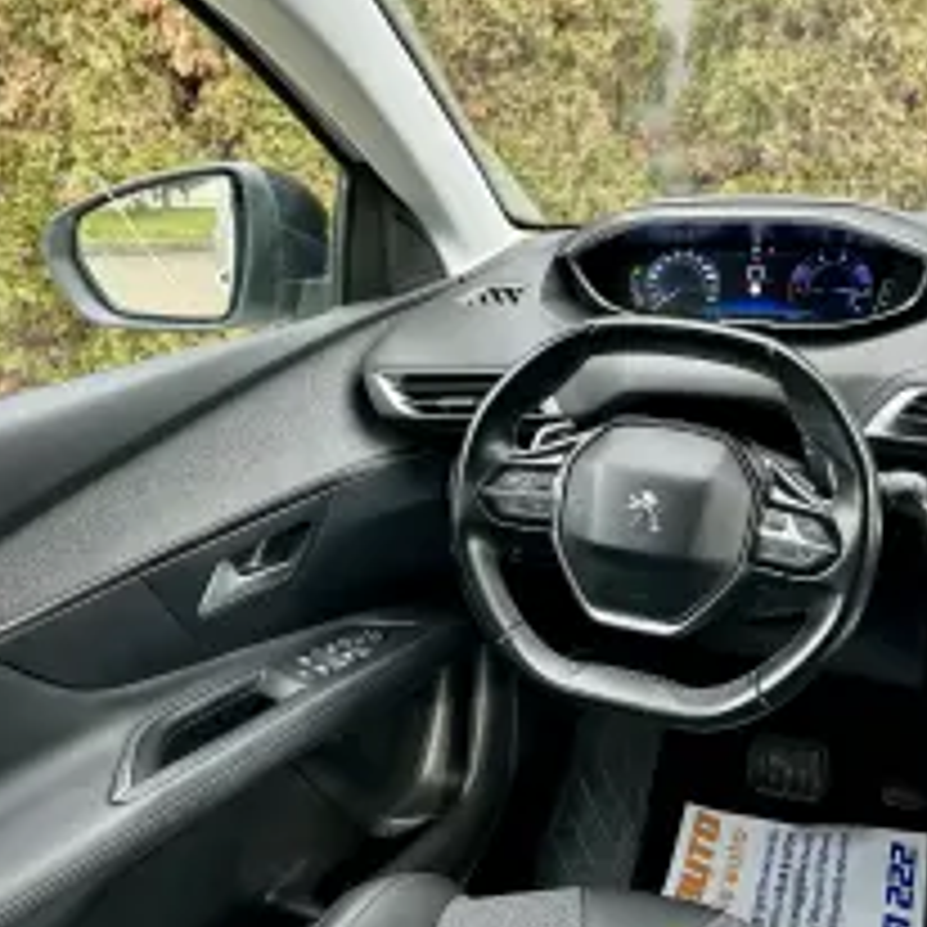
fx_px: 1121
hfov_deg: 44.0
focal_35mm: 37
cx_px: 648
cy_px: 423
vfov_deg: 44.9
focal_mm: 6.86
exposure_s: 1/121
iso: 80
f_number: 1.78
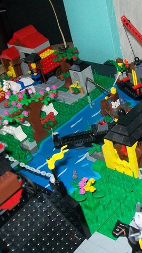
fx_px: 355
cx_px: 162
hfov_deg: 21.3
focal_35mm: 53
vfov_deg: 39.2
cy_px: 126
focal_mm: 6
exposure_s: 1/60
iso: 160
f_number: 2.7
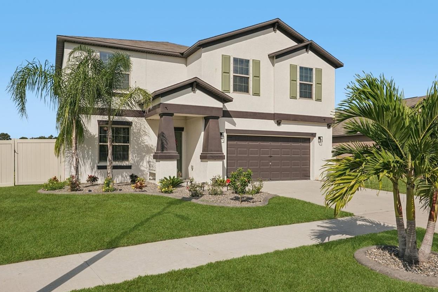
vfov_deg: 46.9
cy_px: 151
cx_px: 213
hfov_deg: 66.1
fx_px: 336
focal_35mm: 28
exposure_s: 1/1600
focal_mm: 21.5
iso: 400
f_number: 8
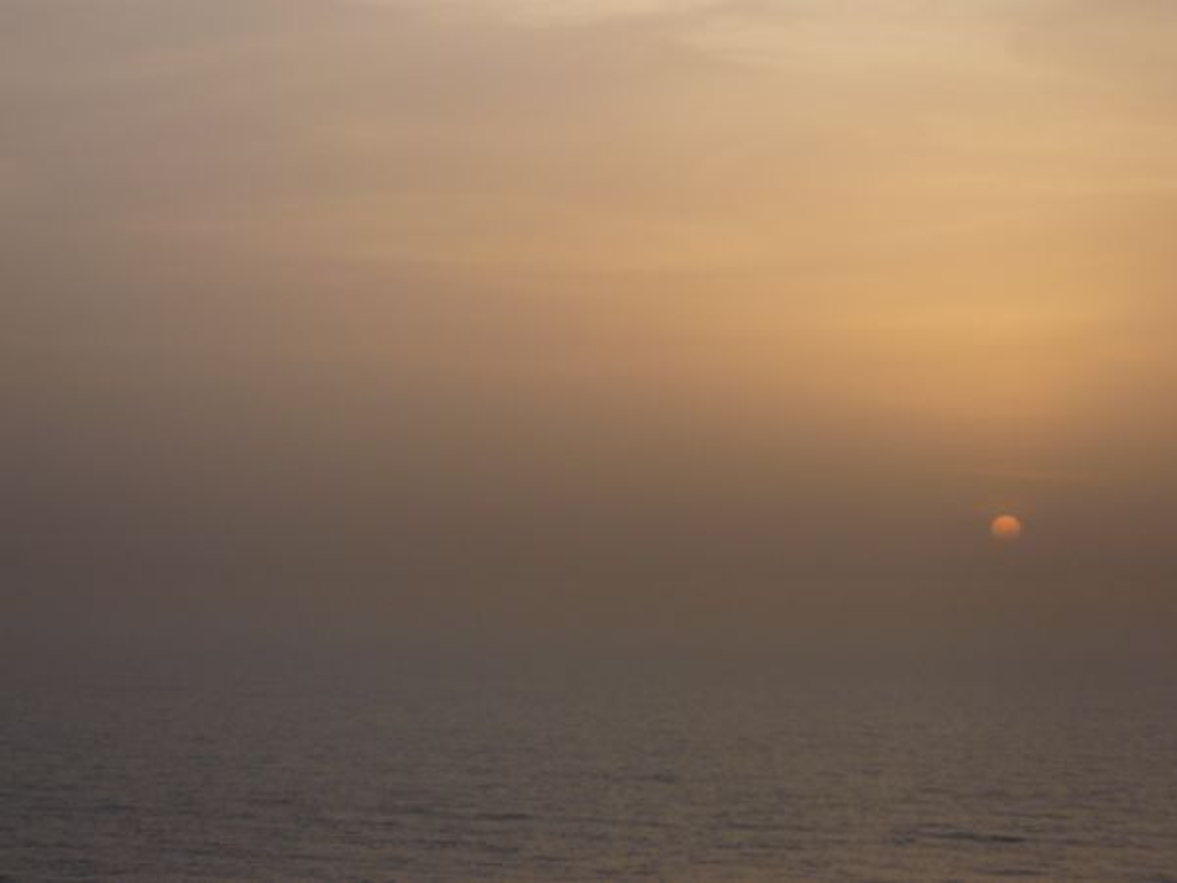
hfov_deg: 20.7
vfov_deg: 15.6
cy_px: 442
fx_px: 3230
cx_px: 588
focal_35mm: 95
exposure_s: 1/125
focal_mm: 14.1
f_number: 3.9
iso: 80
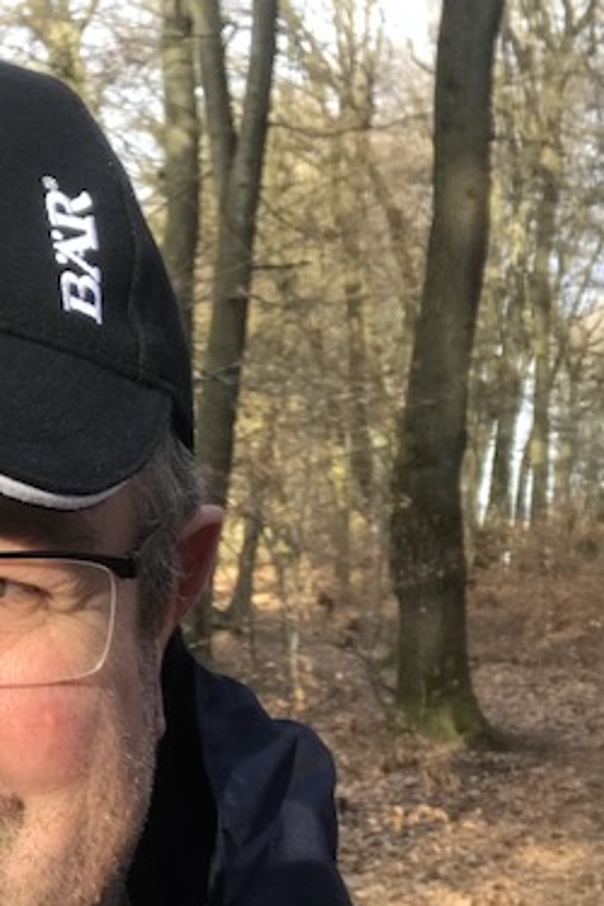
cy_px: 719
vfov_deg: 27.9
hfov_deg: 18.8
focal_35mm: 71
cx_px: 39
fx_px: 1787
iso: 25
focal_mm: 2.87
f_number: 2.2
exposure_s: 1/120
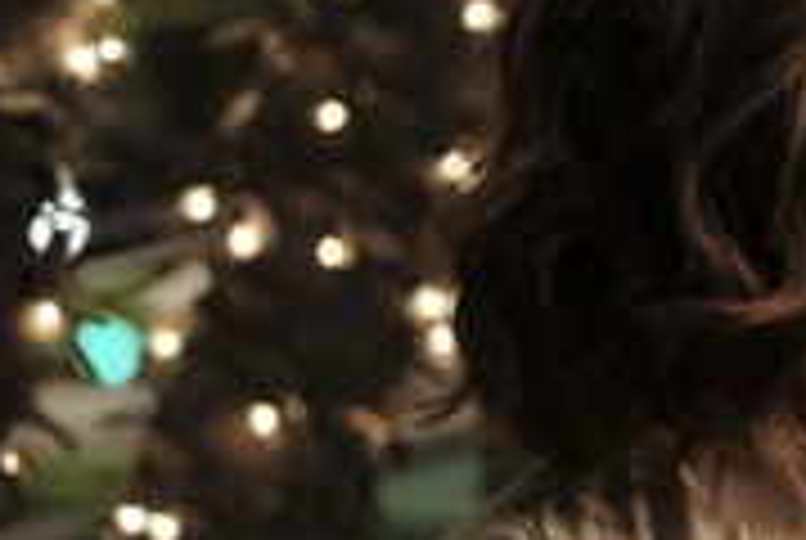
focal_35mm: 326
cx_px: 1522
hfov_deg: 6.2
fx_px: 7311
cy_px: 324
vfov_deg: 4.2
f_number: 2.8
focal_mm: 50
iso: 4000
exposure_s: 1/100
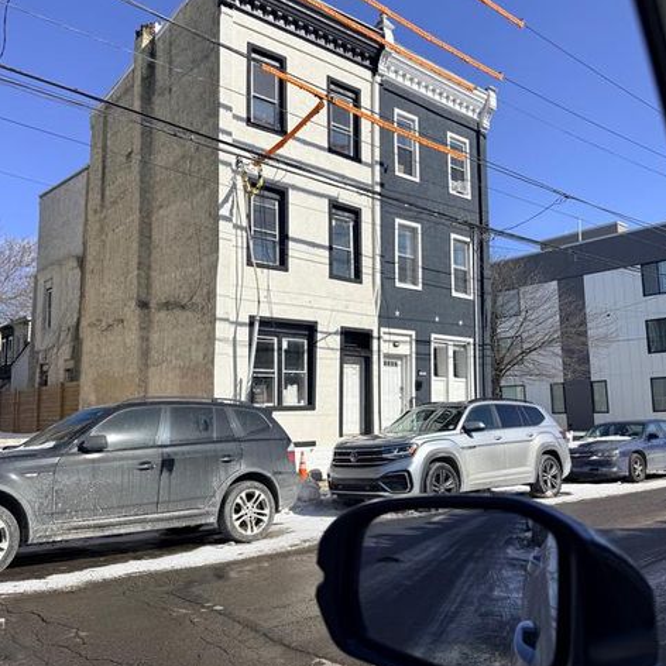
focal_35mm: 30
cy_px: 331
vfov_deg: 54.0
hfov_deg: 54.0
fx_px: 653
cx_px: 351
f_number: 1.78
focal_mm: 6.76
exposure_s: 1/6711
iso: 80
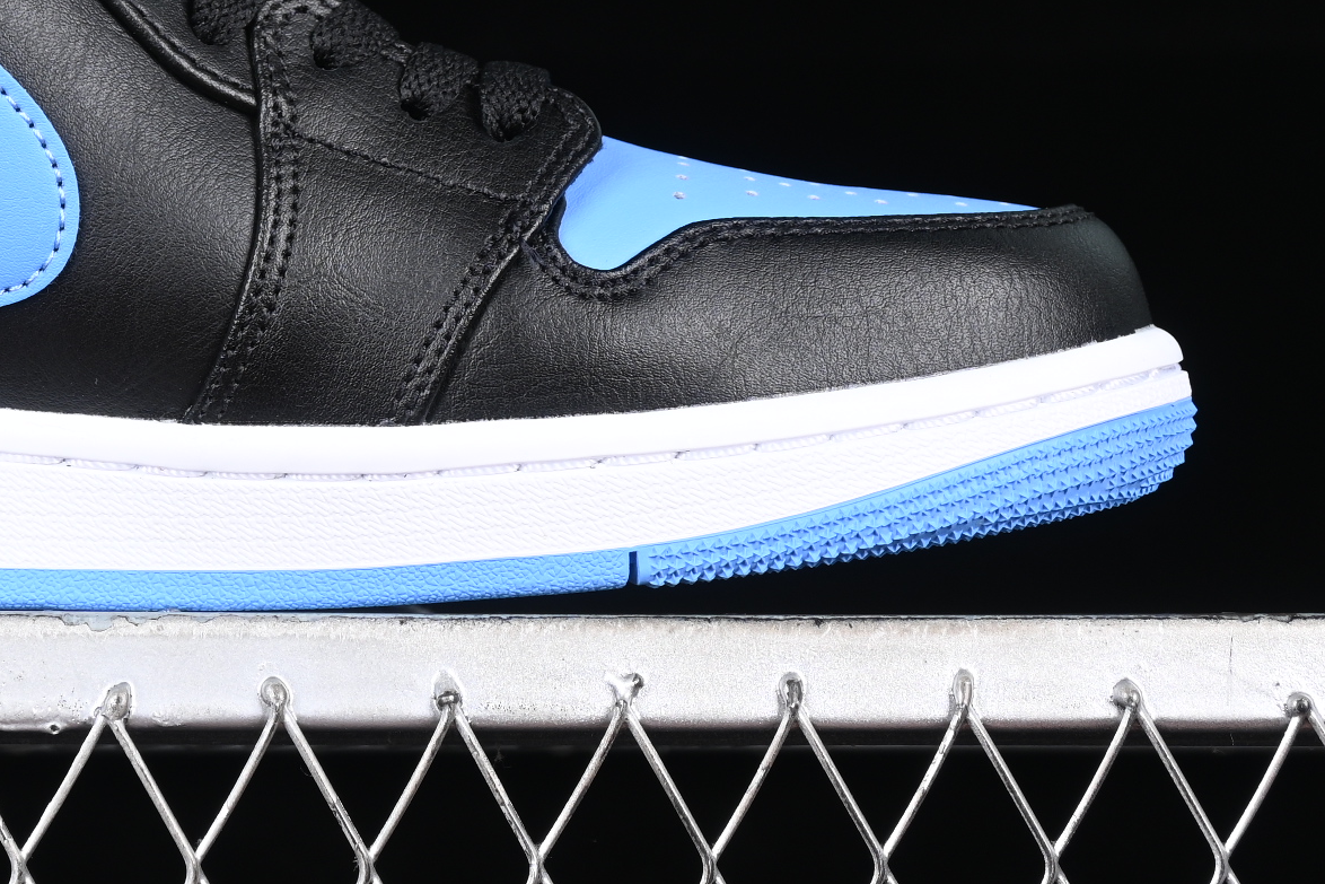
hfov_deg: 12.2
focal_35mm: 167
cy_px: -41
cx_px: 113
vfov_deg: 8.2
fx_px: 6154
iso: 160
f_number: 6.3
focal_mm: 47
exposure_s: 1/60
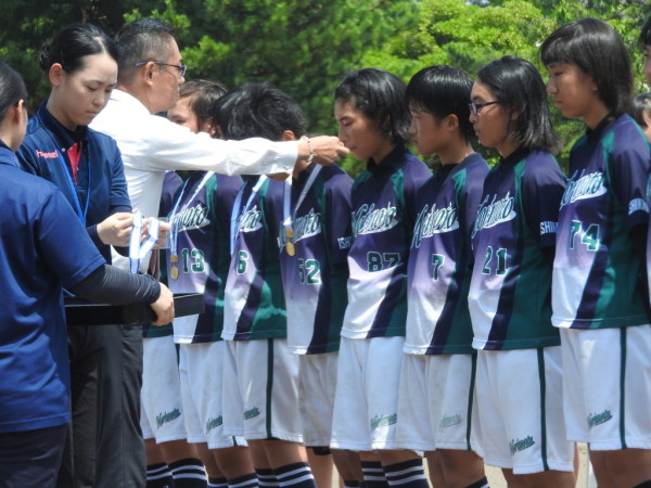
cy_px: 244
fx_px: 4702
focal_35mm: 250
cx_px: 326
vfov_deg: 5.9
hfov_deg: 7.9
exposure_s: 1/320
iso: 100
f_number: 5.5
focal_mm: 44.8
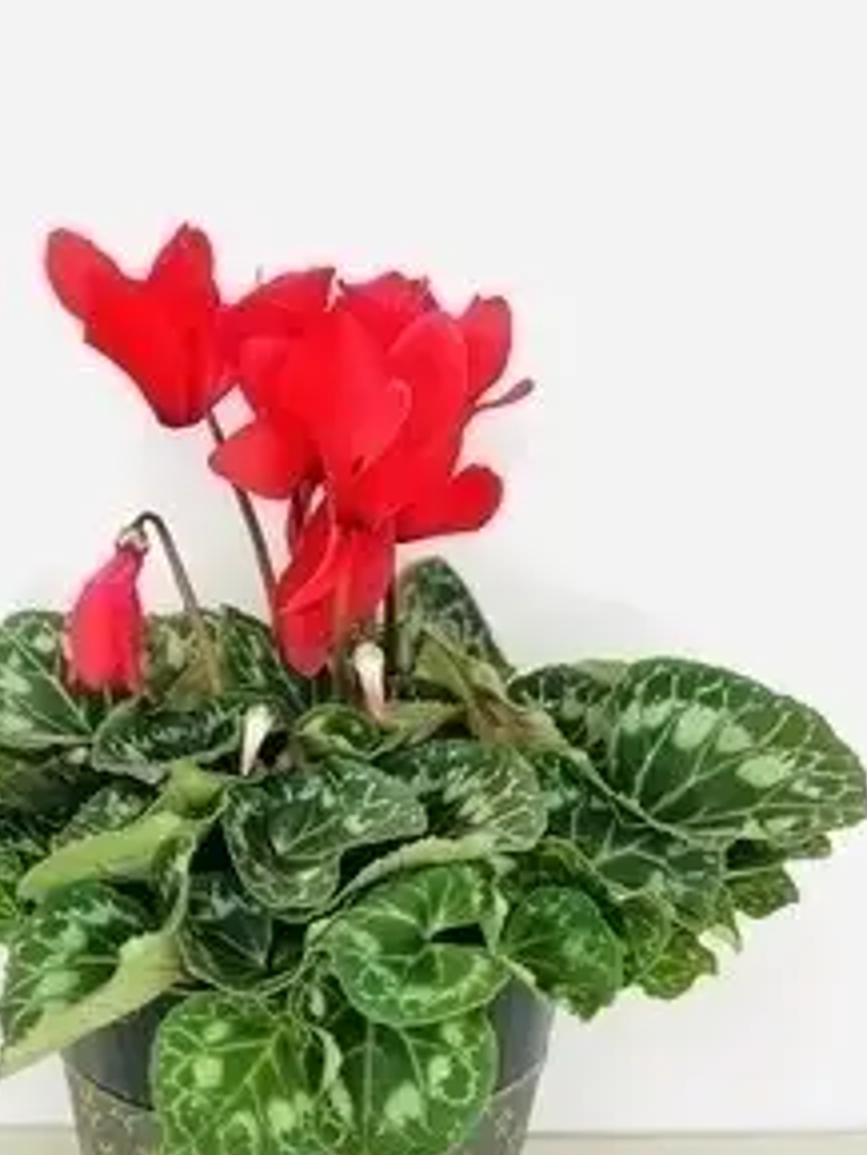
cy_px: 759
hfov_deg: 20.4
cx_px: 344
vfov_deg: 26.9
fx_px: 2403
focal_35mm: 72
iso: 32
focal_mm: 6
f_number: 2.4
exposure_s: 1/50
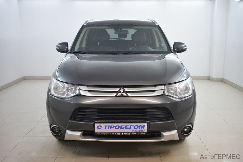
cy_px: 81
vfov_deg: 35.6
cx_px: 122
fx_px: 253
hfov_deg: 51.2
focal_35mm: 38
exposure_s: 1/100
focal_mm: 25
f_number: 4
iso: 1000
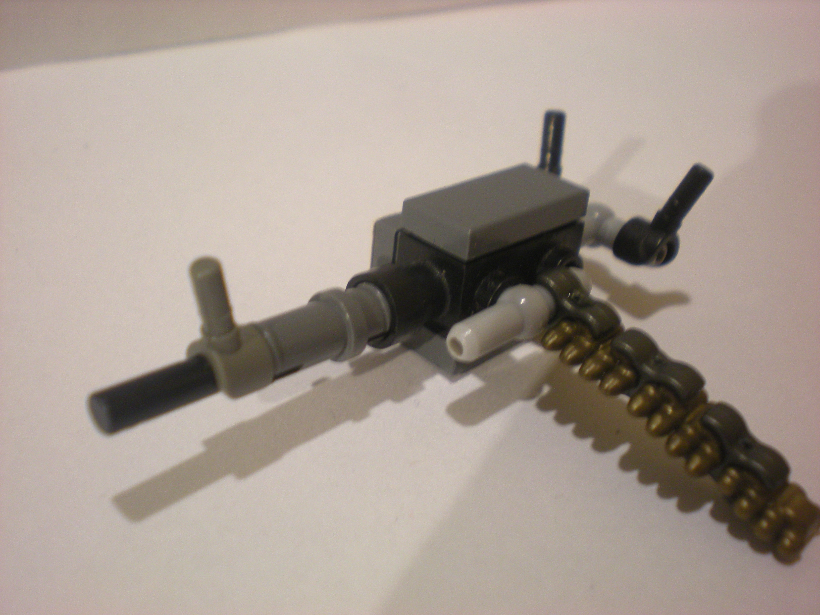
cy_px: 308
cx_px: 410
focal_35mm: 44
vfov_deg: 32.9
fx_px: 1042
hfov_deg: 42.9
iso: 200
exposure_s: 1/8.4
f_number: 3.5
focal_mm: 7.4
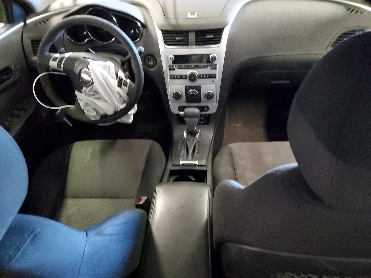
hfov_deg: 67.3
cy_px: 139
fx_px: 279
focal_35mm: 26
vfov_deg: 53.1
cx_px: 186
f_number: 1.5
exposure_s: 1/15
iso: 977
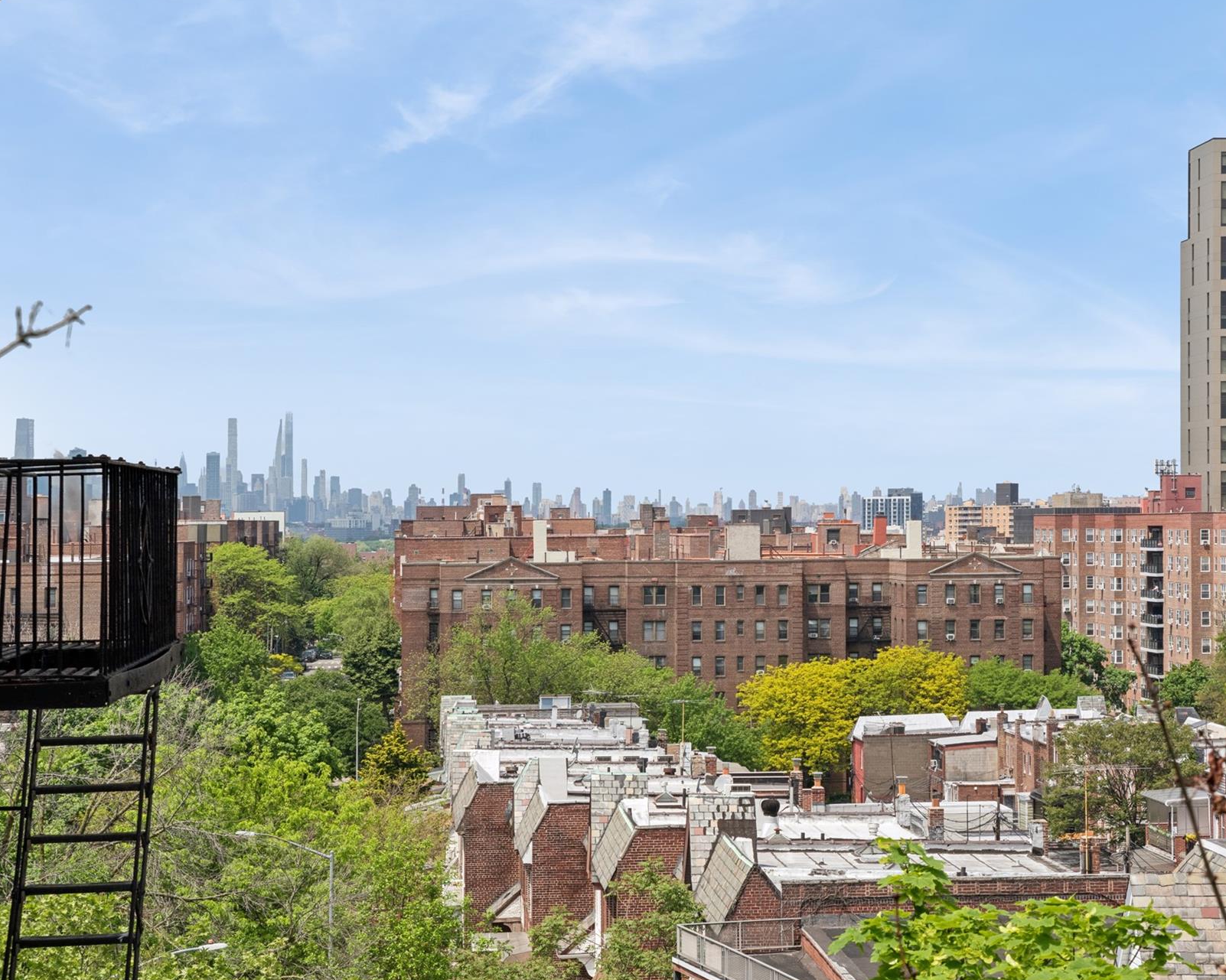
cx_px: 722
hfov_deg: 22.7
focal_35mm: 84
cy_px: 501
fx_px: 3047
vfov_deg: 18.3
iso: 640
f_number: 14
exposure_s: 1/500
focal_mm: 70
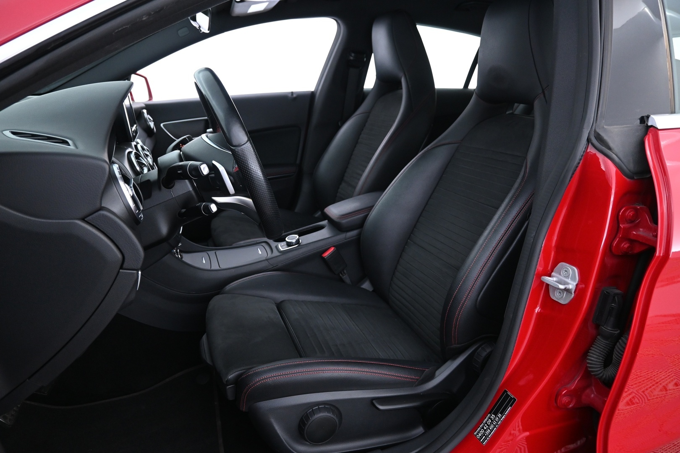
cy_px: 226
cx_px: 340
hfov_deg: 73.7
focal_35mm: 24
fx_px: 453
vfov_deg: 53.1
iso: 1400
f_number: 3.5
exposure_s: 1/25
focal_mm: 16
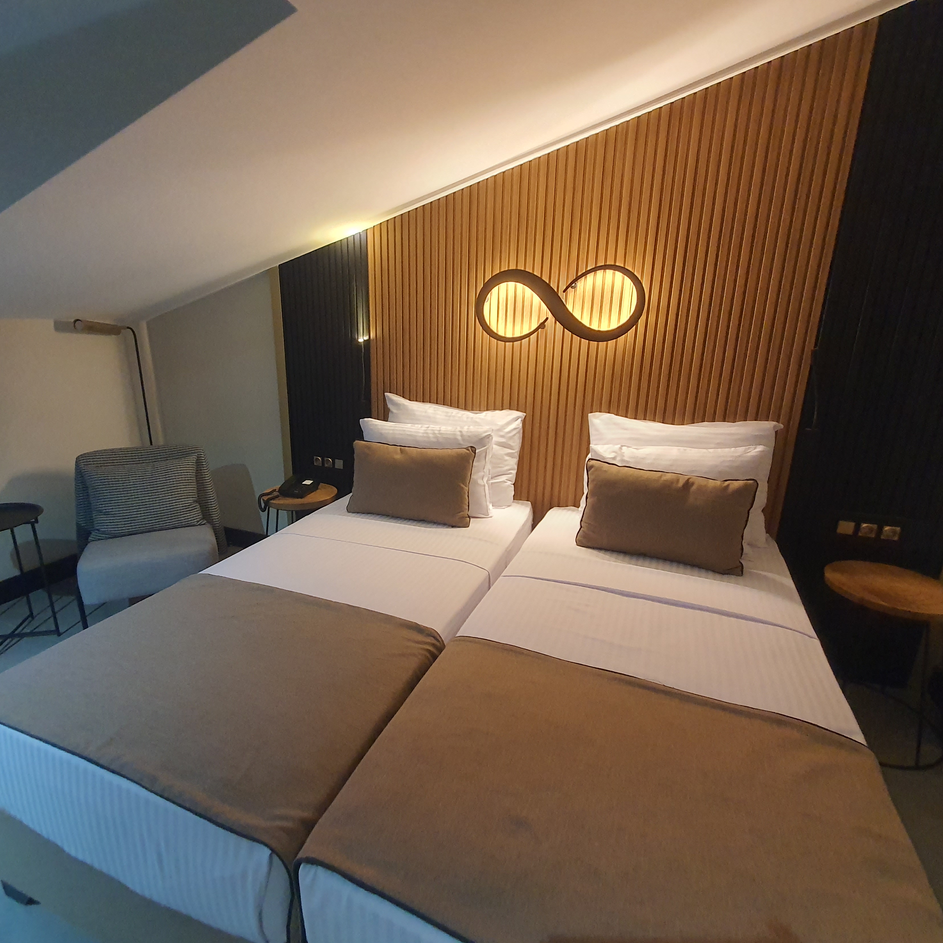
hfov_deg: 87.3
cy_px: 478
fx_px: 493
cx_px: 442
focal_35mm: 16
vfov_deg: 87.4
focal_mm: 1.8
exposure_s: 1/33
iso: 500
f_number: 2.2
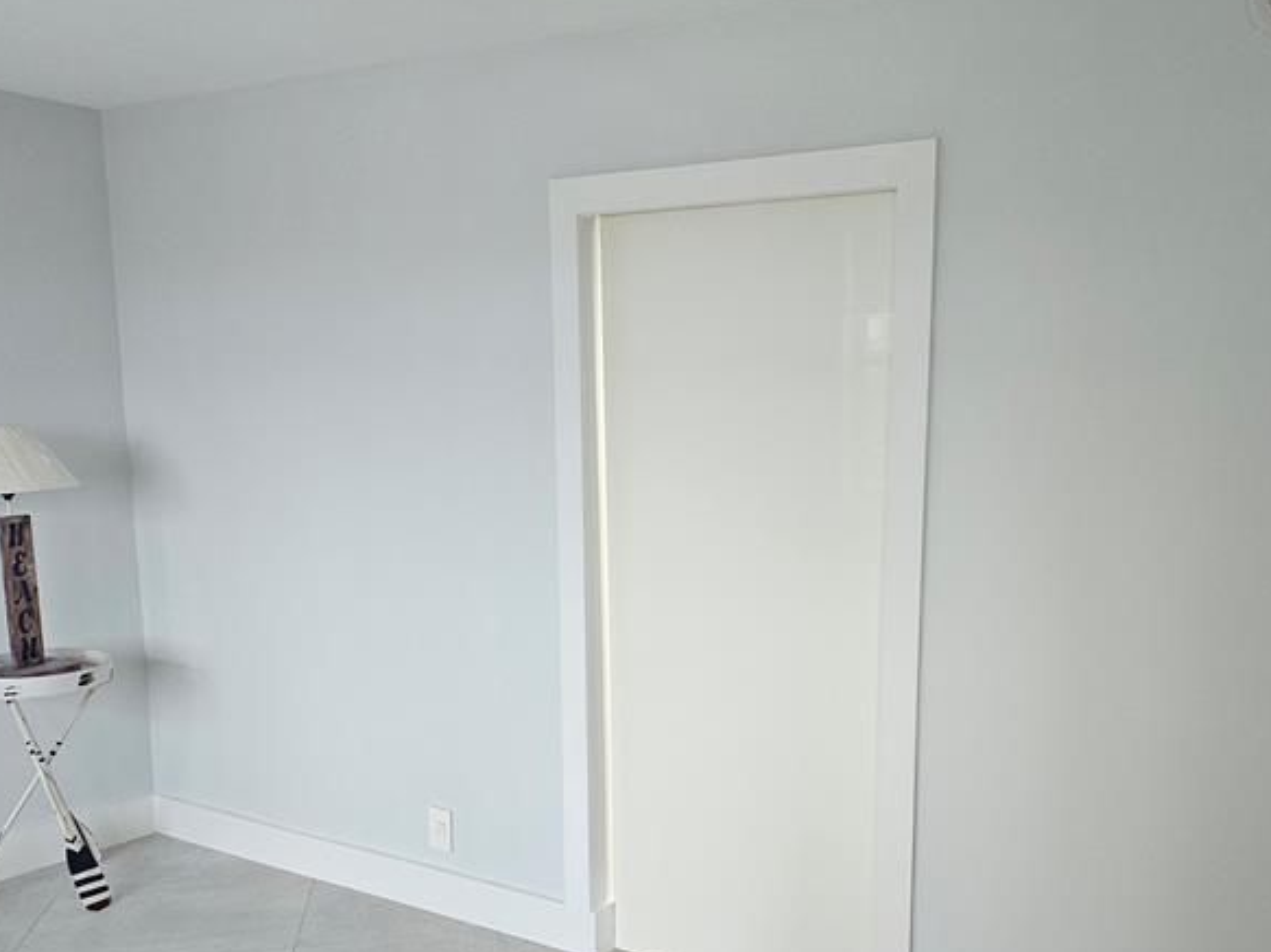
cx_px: 773
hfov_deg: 54.9
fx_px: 1211
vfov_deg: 42.6
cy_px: 590
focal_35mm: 33
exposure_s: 1/120
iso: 250
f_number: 1.8
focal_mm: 5
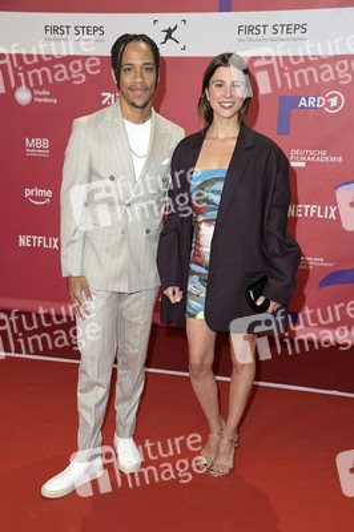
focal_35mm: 46
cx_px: 177
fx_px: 680
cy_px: 266
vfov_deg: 42.8
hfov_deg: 29.2
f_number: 5.6
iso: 400
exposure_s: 1/160
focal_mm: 46
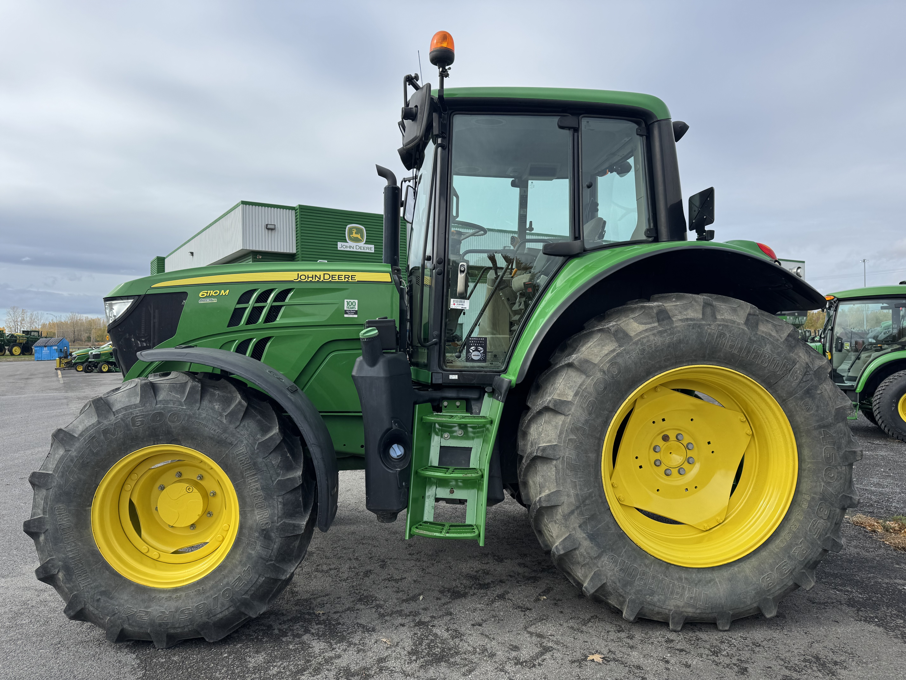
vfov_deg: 56.8
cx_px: 453
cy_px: 340
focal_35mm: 24
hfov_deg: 71.6
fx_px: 628
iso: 80
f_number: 1.78
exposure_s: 1/3597
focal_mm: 6.76
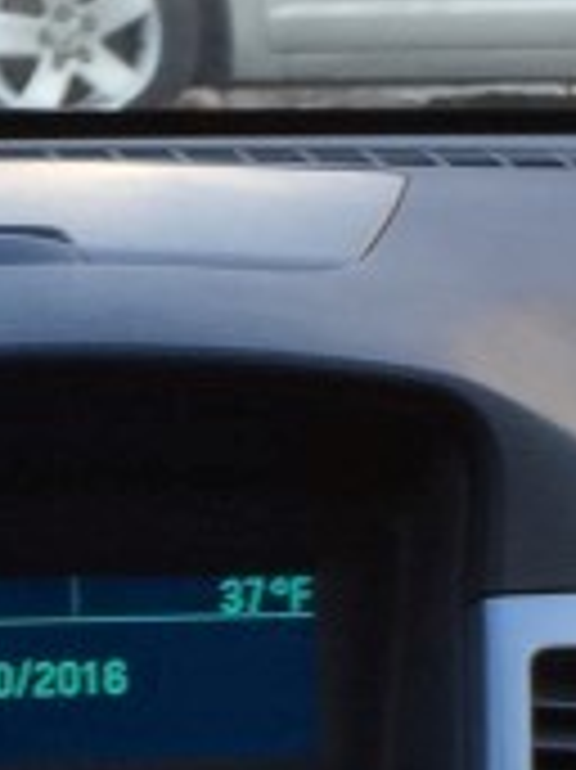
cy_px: 928
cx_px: -342
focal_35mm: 174
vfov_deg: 11.2
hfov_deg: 8.3
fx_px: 3865
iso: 32
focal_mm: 4.15
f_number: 2.2
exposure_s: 1/125
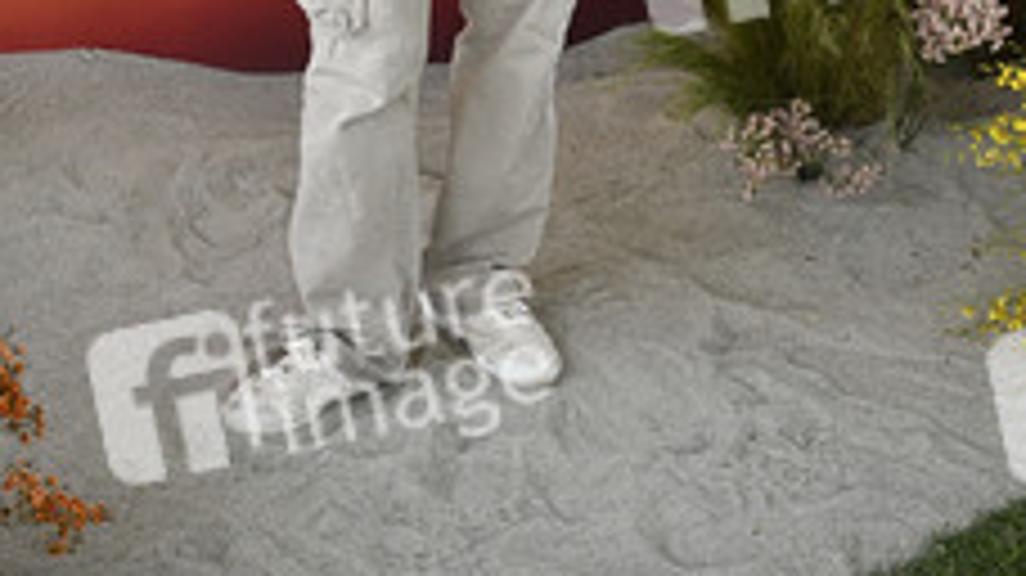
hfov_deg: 21.6
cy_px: -297
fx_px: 2692
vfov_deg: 11.7
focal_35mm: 99
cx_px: 450
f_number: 6.3
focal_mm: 54
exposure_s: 1/250
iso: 800
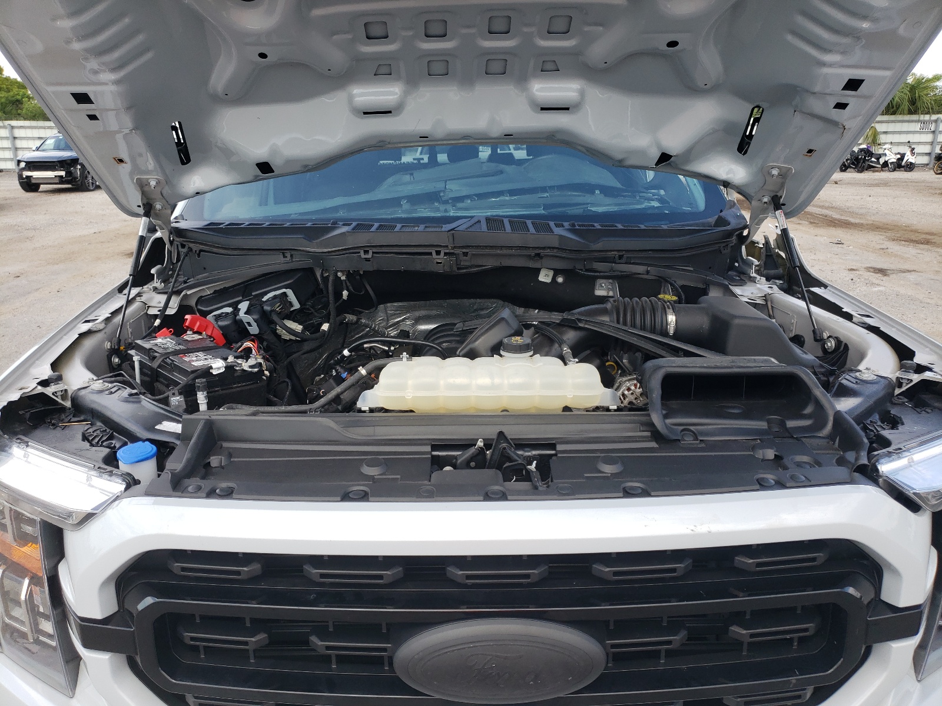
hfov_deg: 67.3
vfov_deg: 53.1
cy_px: 353
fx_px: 708
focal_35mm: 26
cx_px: 471
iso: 50
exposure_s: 1/833
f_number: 1.5
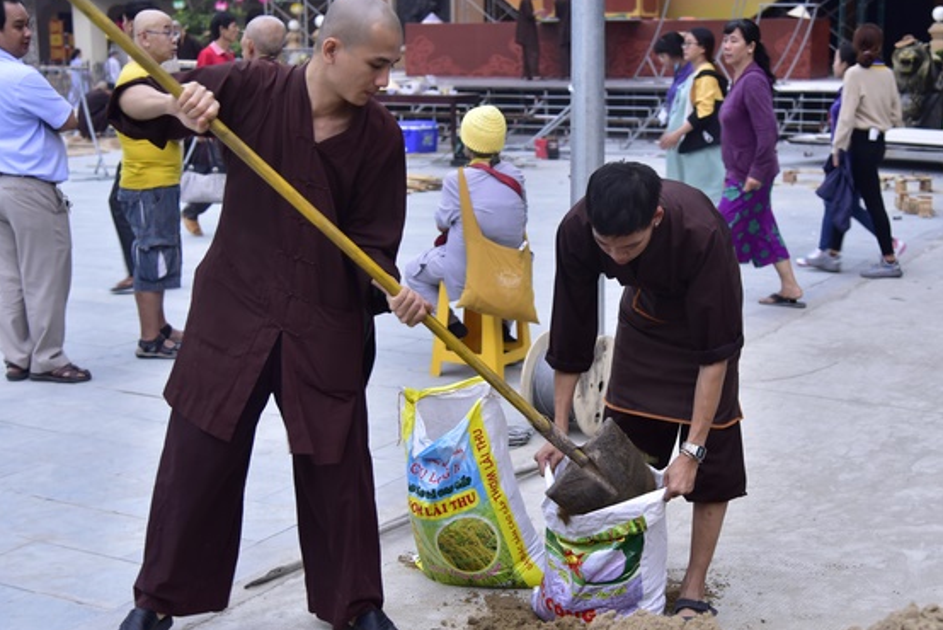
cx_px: 550
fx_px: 1415
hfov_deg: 36.8
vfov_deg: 25.1
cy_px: 318
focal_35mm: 54
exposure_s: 1/80
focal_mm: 46
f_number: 4
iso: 500
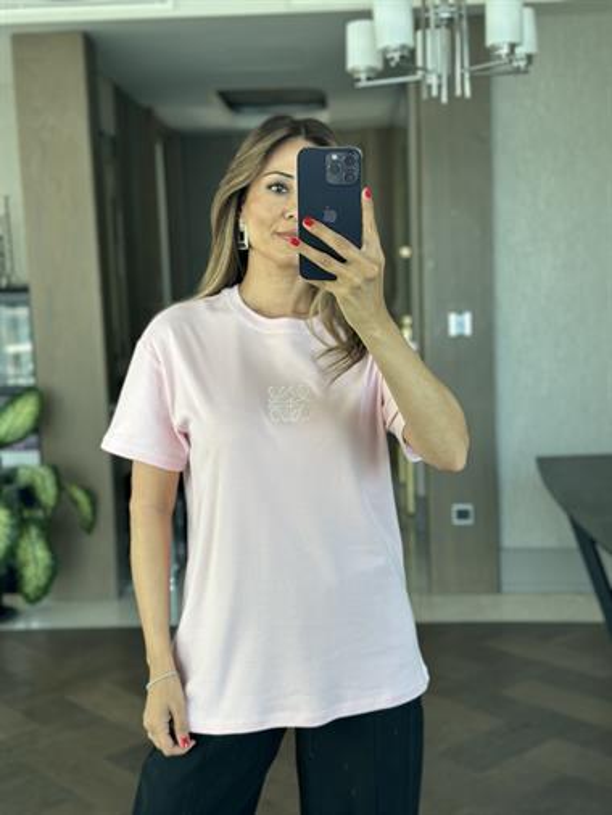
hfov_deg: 30.3
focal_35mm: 48
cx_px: 306
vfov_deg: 39.6
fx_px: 1131
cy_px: 408
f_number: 1.78
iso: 100
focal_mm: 6.86
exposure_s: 1/121
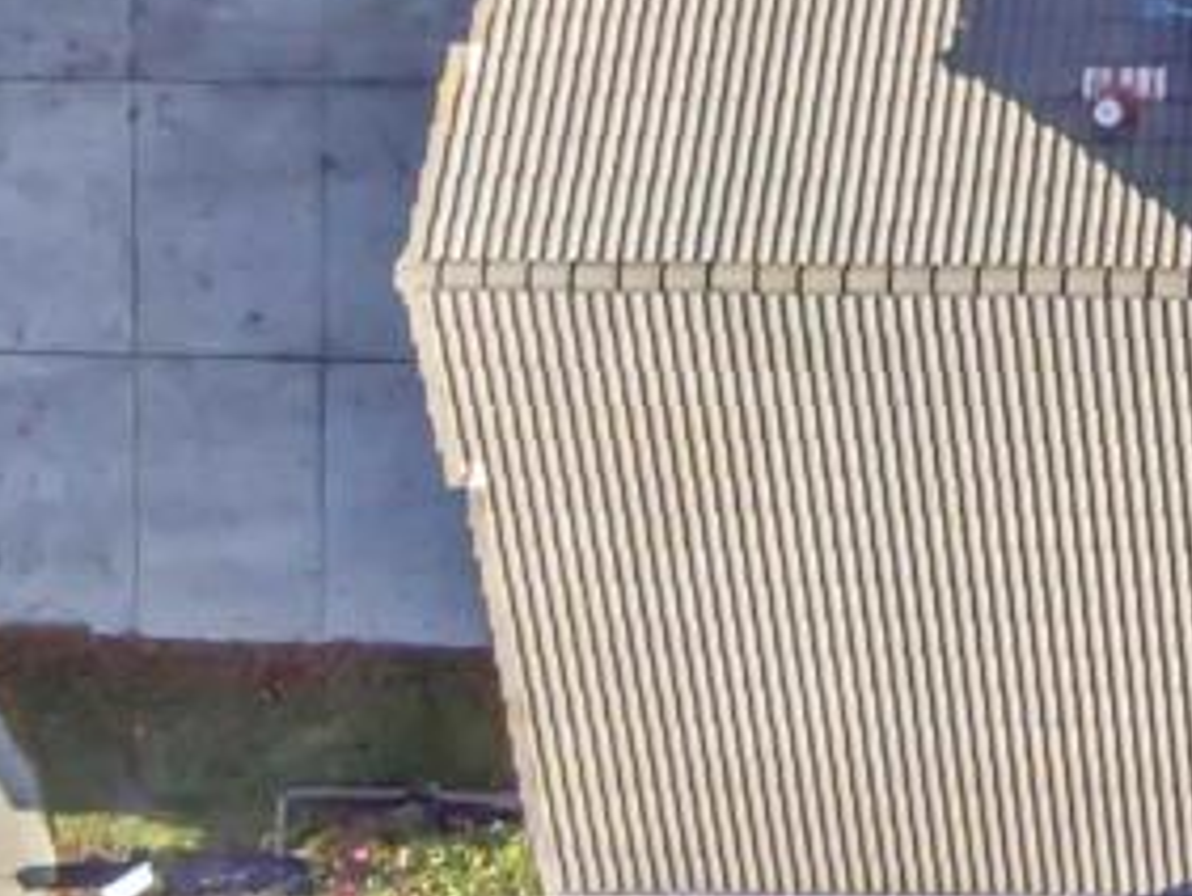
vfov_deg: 16.6
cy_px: -34
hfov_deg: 19.0
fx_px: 2998
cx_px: 1911
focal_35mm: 87
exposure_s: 1/120
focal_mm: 4.5
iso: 200
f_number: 2.8
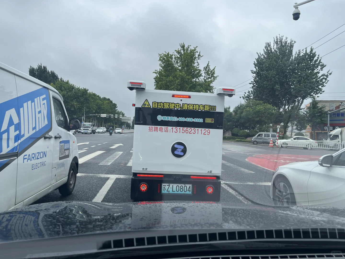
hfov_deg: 67.3
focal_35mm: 26
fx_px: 259
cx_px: 172
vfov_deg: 53.1
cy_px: 130
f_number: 1.6
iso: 50
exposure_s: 1/804
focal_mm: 5.1
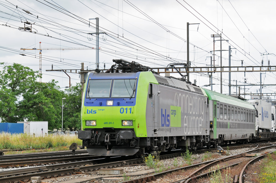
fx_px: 804
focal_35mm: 105
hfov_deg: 19.5
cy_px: 92
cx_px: 138
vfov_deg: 13.0
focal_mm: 70
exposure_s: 1/1000
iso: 400
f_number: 6.3
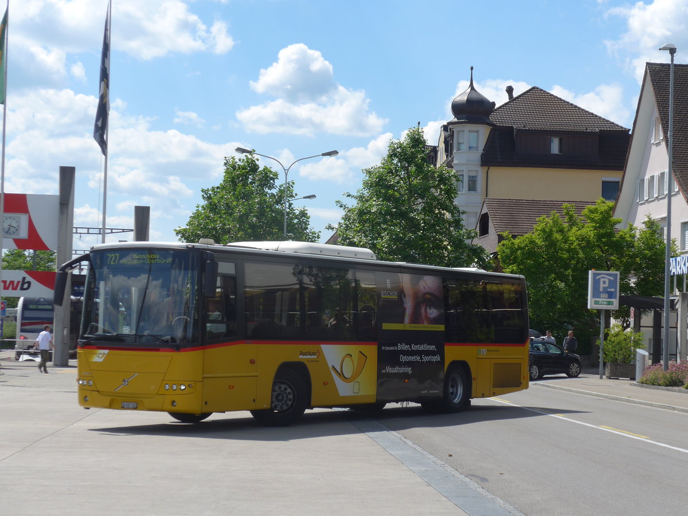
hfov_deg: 24.4
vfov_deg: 18.4
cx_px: 344
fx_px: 1590
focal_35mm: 80
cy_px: 258
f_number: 4.4
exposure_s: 1/640
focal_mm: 16
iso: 80
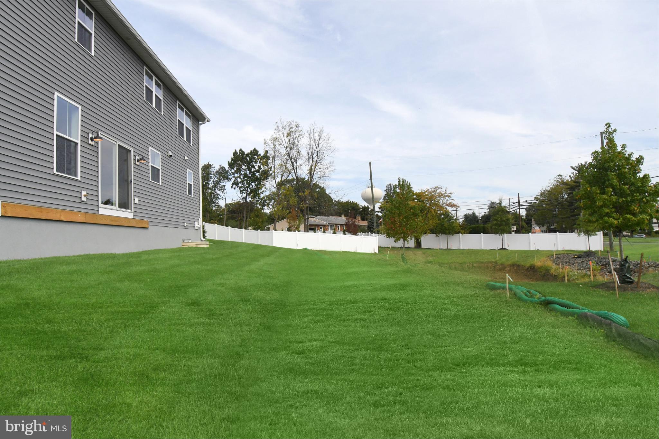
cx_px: 330
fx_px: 348
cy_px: 220
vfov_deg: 64.5
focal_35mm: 19
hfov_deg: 86.9
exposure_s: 1/2000
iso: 1250
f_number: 10
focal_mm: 13
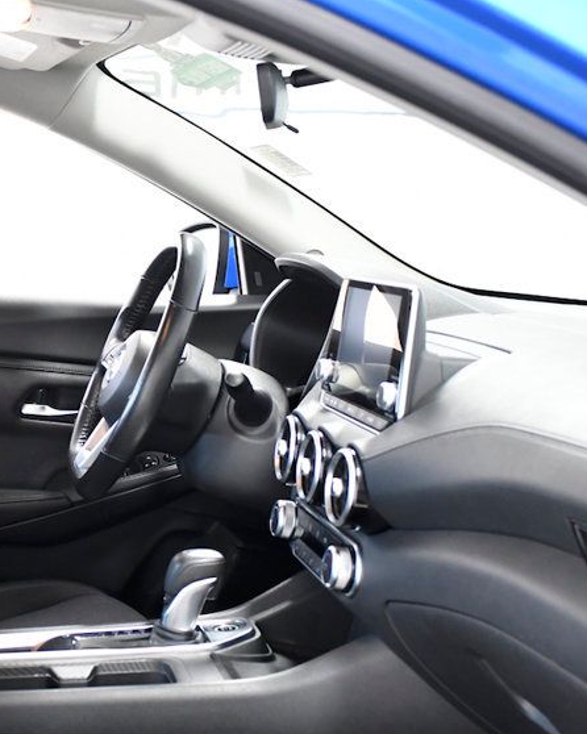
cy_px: 395
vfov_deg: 30.5
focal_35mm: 62
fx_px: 1347
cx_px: 79
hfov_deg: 24.0
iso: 2500
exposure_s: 1/160
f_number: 3.5
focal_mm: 24
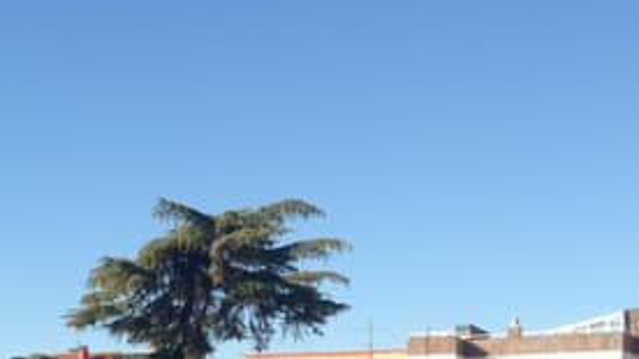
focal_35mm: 90
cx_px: 60
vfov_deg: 12.7
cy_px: 535
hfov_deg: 23.1
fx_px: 1524
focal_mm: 4.12
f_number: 2.4
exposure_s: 1/889
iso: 50
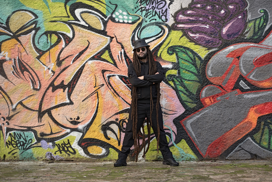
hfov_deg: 15.2
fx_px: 1020
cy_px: 91
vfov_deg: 10.2
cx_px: 136
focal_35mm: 135
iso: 100
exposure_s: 1/500
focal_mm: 135
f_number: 2.8
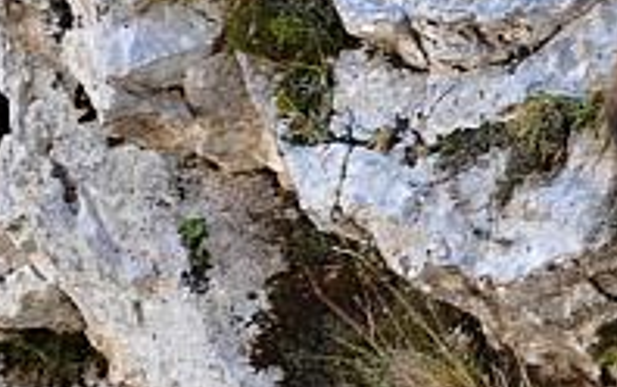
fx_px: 38899
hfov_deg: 0.9
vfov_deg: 0.6
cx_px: 882
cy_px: 139
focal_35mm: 2312
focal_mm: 500
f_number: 6.3
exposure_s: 1/160
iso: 500
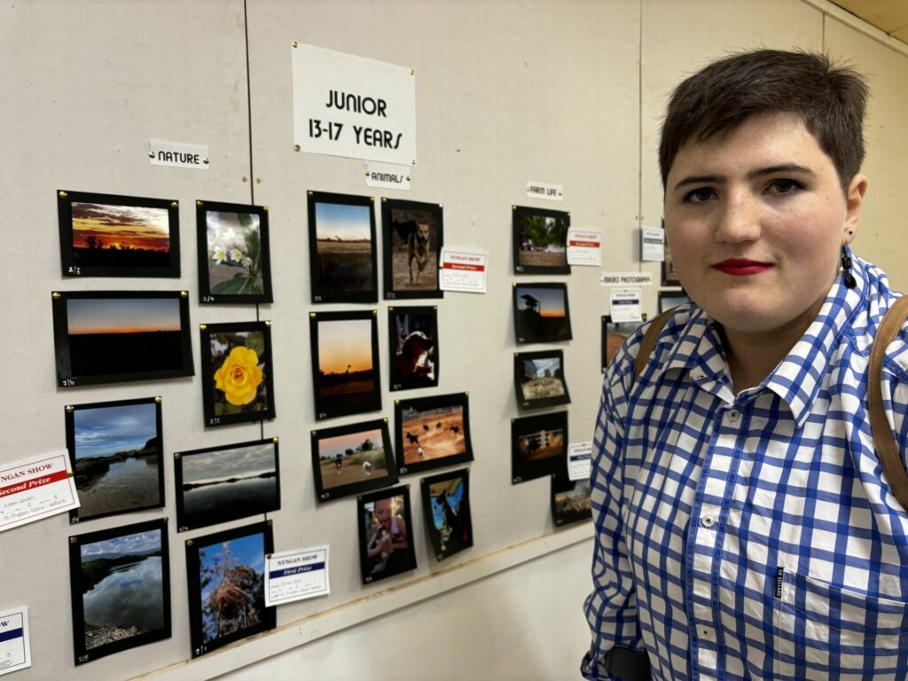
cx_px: 454
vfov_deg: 53.1
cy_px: 340
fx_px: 682
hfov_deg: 67.3
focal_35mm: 26
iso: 125
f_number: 1.6
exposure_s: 1/50
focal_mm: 5.96
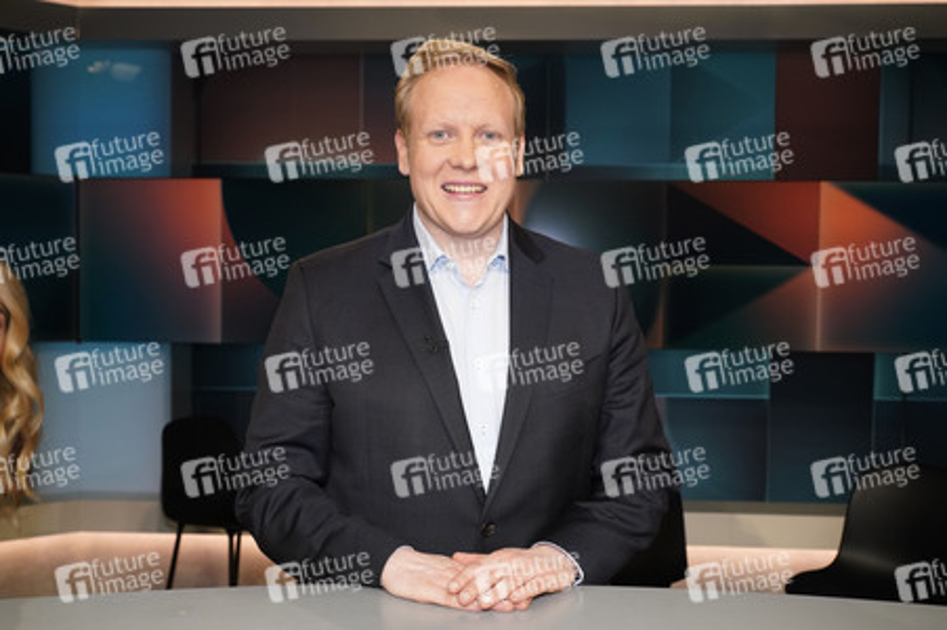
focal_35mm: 38
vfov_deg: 35.0
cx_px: 474
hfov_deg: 50.7
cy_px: 315
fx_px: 999
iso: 2000
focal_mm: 38
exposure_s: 1/160
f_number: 5.6
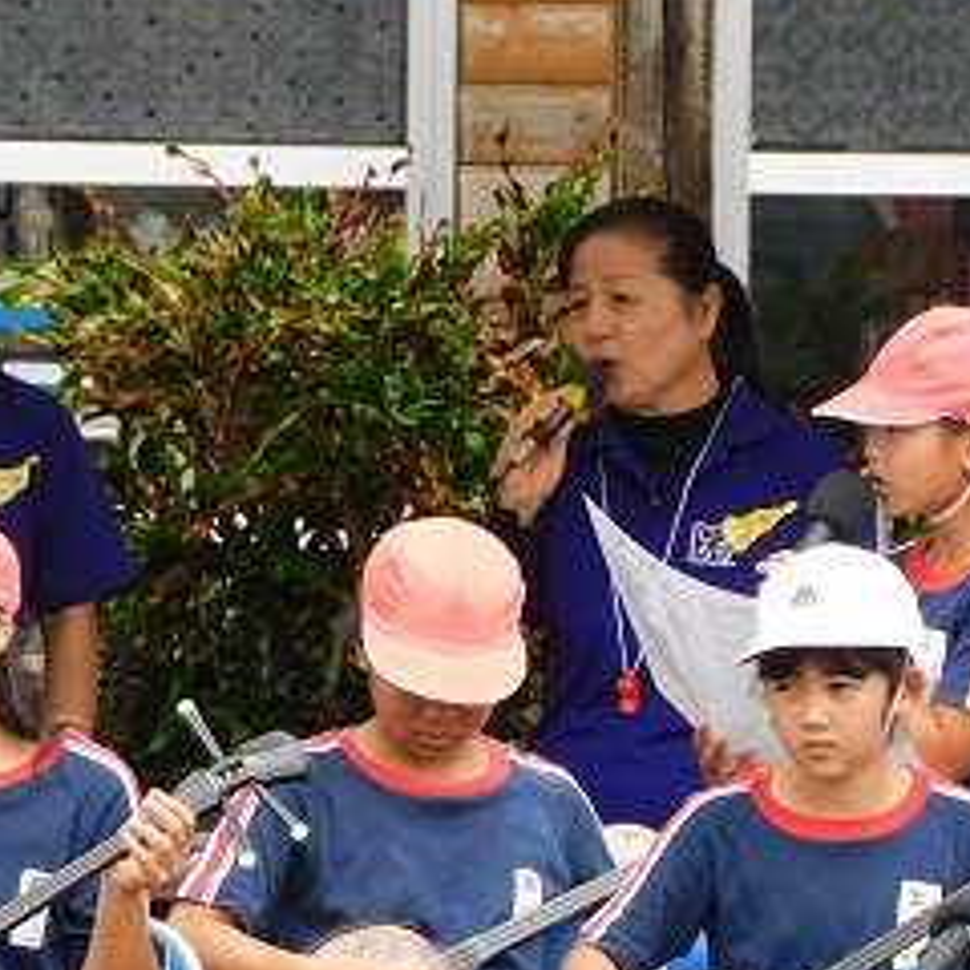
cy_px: 655
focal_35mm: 1019
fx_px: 32305
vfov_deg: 1.7
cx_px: 499
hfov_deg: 1.7
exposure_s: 1/250
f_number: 5.6
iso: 140
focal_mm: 107.5
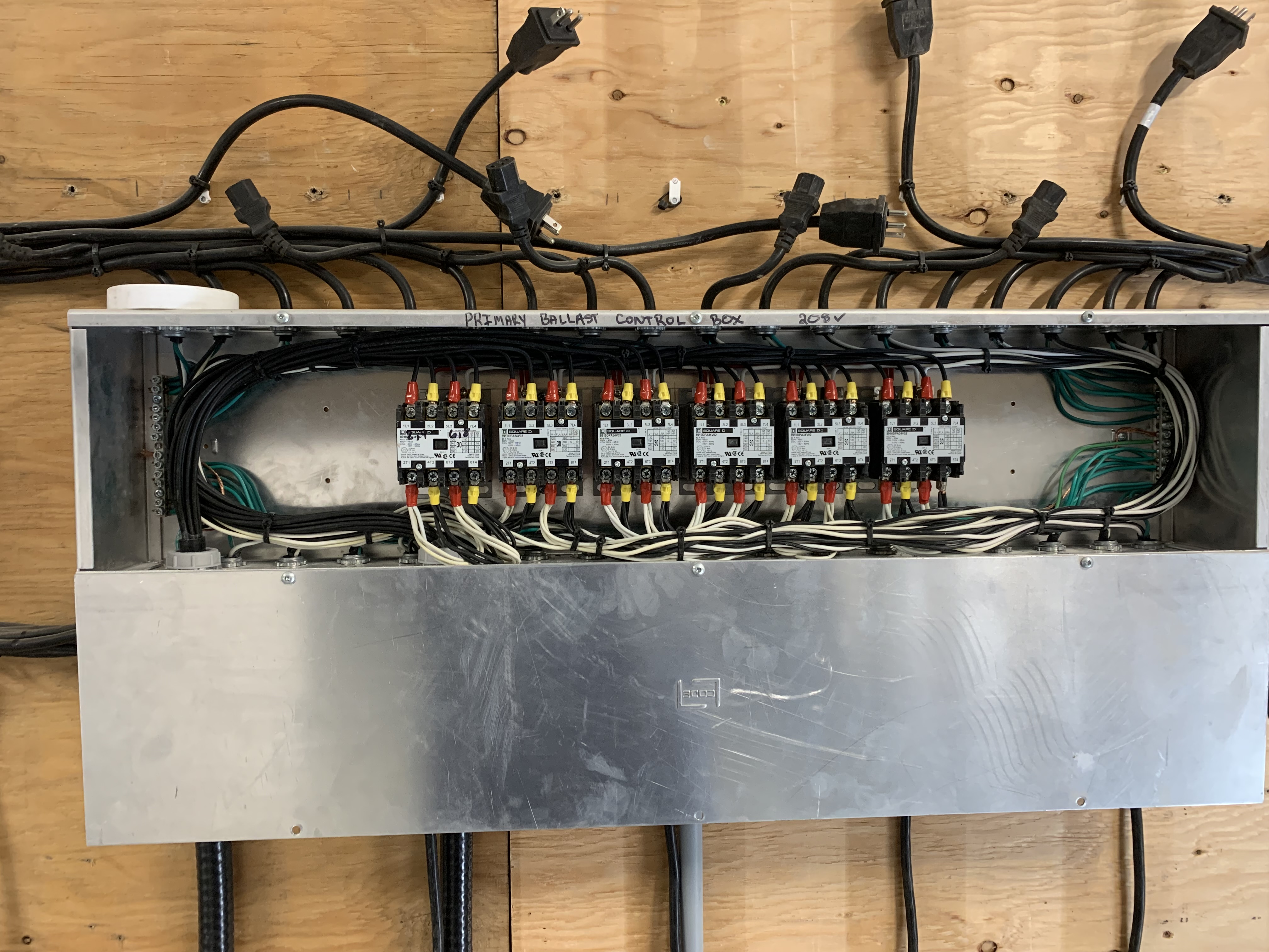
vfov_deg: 53.1
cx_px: 634
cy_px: 476
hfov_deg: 67.3
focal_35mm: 26
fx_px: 953
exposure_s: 1/60
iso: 200
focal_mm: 4.25
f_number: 1.8
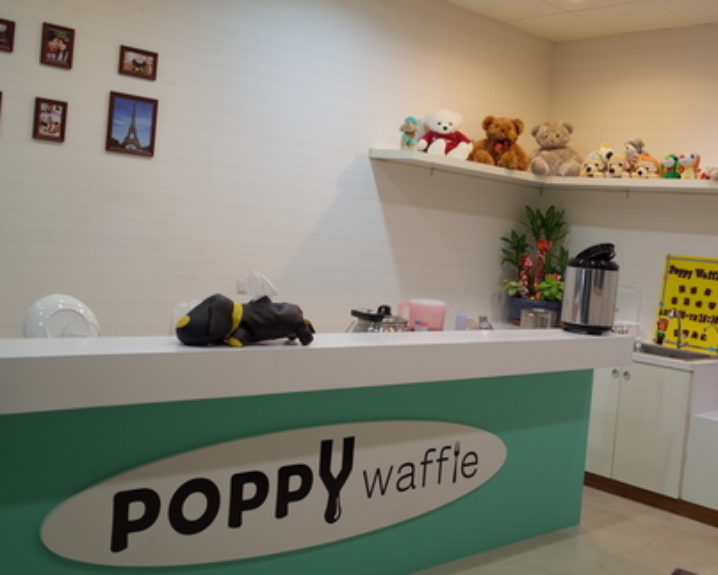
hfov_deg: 45.9
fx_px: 829
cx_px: 493
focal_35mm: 39
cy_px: 256
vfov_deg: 38.2
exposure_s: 1/40
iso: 200
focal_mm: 18.3
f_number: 2.8
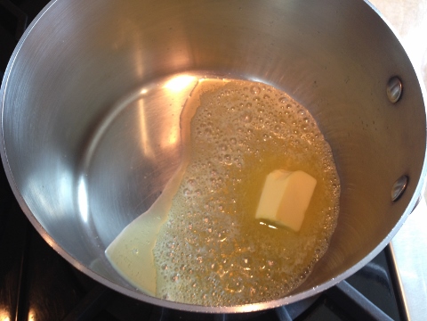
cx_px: 214
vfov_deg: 42.9
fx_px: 407
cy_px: 160
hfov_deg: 55.4
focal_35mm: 33
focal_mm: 4.12
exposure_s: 1/20
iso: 64
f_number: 2.4
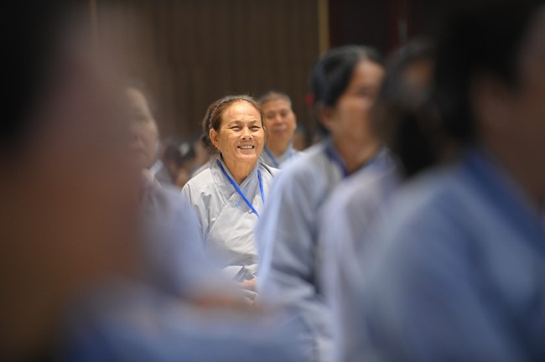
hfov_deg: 10.3
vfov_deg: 6.9
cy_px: 181
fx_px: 3025
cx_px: 272
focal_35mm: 200
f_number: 3.2
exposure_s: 1/250
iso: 3200
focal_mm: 200
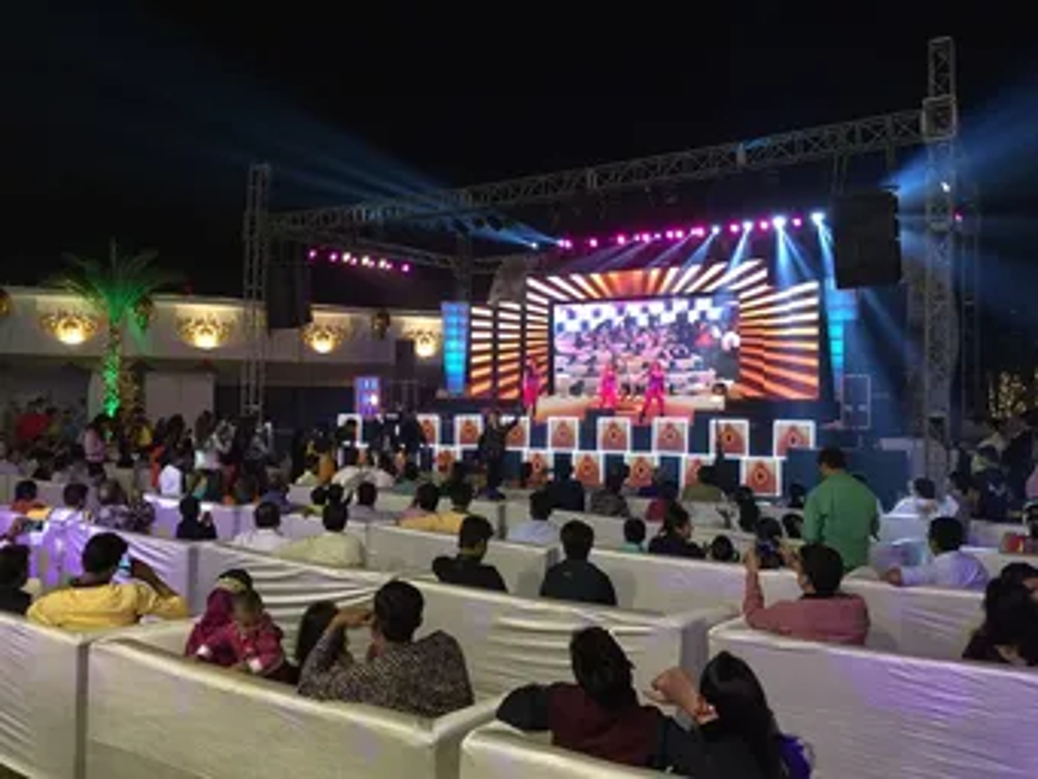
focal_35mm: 29
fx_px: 870
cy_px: 390
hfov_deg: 61.6
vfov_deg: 48.3
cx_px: 519
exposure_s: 1/17
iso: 40
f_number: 2.2
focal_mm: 4.15
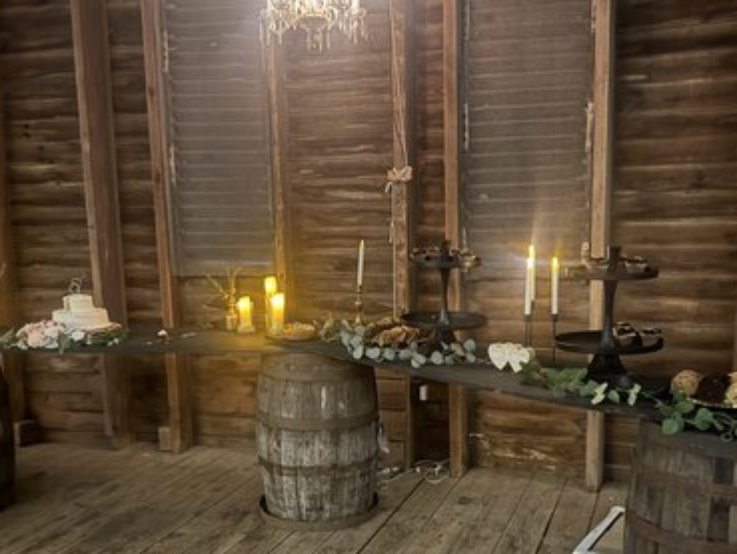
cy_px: 402
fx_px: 831
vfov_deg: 36.2
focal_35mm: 39
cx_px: 387
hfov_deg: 47.8
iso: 1600
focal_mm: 6.76
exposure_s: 1/9
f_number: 1.78
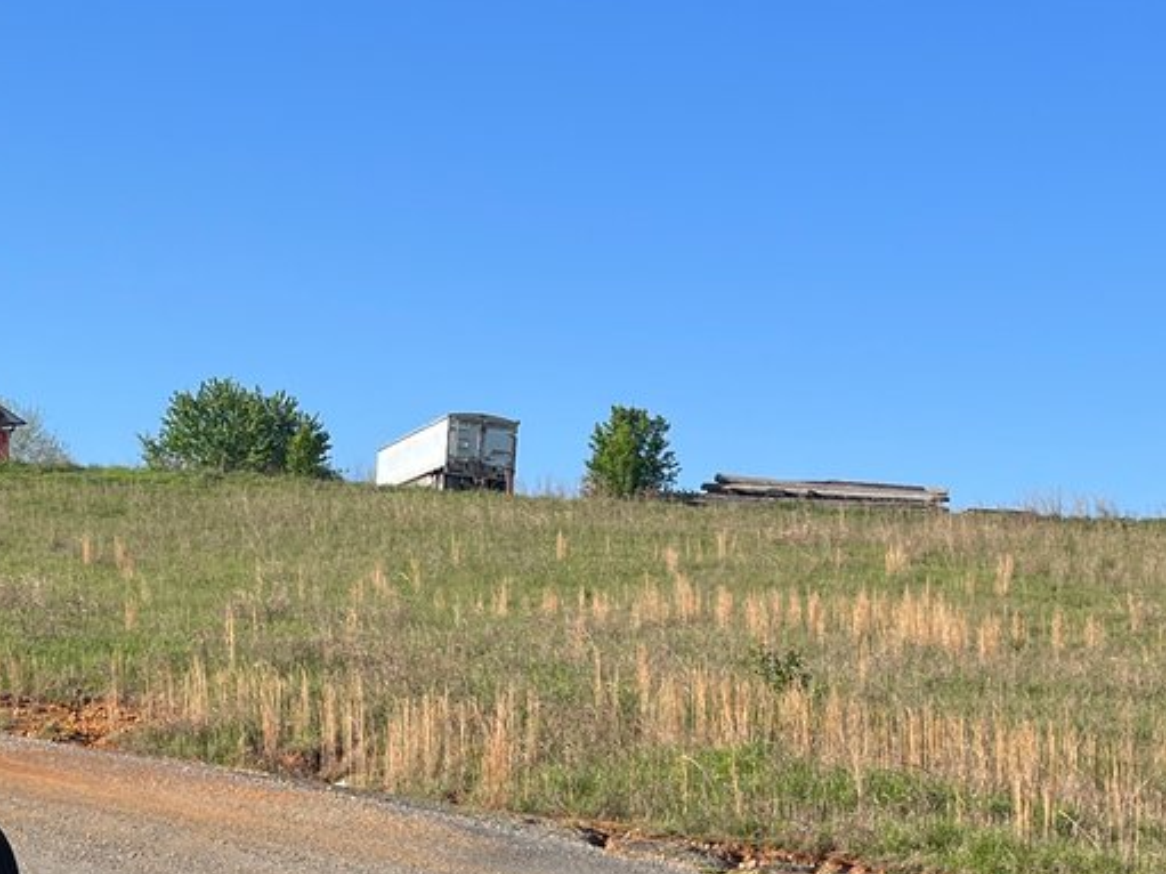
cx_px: 750
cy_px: 1101
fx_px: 2593
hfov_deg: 25.2
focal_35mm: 77
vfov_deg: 18.0
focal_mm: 5.1
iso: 50
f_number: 1.6
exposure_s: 1/2222
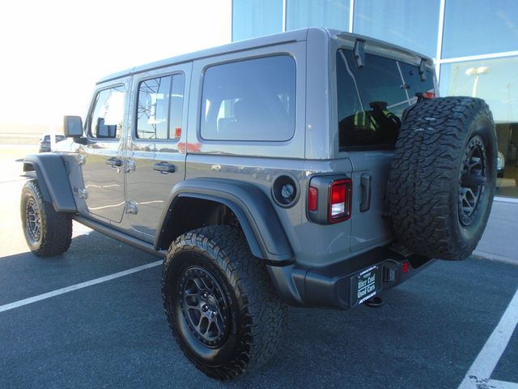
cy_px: 194
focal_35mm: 26
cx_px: 259
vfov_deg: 53.1
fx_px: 389
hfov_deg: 67.3
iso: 100
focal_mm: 4.6
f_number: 3.2
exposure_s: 1/125
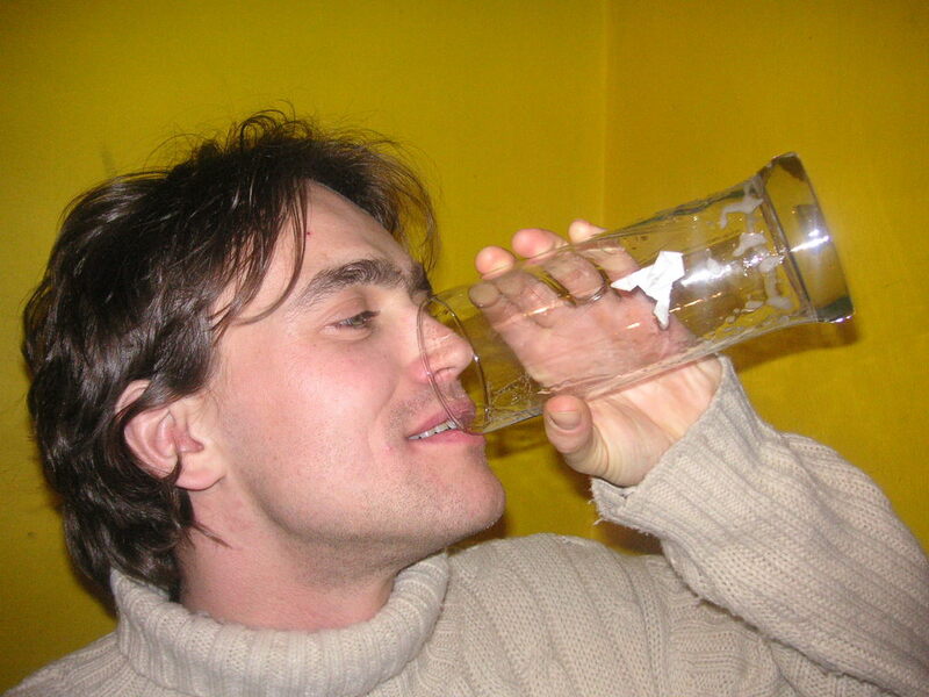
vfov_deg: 38.7
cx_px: 464
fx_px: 993
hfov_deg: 50.1
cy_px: 348
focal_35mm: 37
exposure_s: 1/45
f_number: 2.8
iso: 160
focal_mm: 6.1
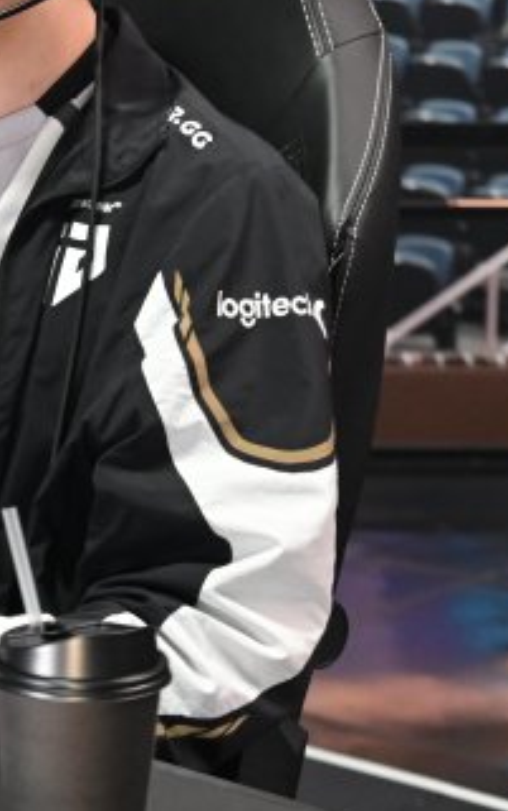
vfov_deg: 15.7
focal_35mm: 132
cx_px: -222
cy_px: 205
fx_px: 2920
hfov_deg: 9.7
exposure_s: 1/80
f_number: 5.6
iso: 6400
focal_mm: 52
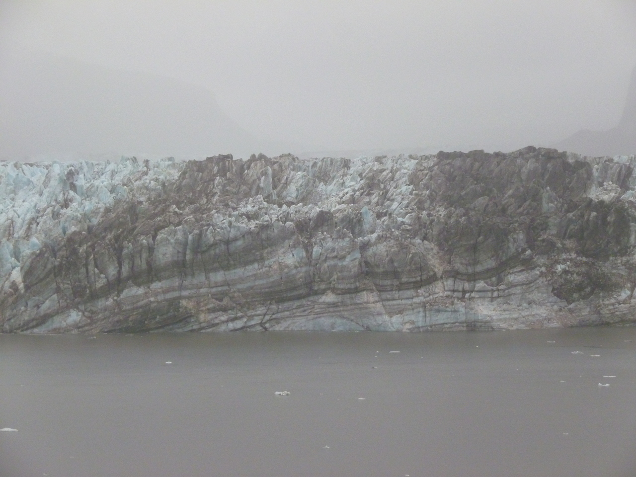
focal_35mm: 81
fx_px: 1488
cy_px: 238
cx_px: 318
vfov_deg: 18.2
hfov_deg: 24.1
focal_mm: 14.5
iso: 400
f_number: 5
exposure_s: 1/40
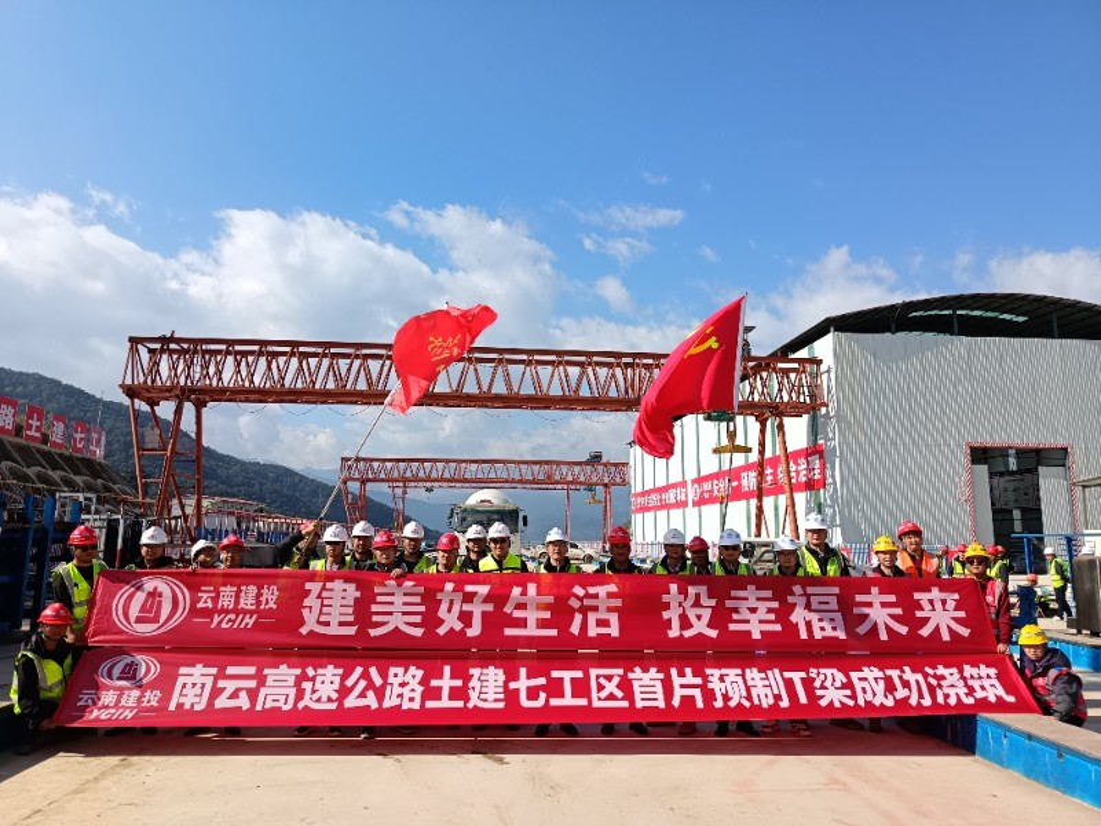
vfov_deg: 56.8
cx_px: 550
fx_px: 763
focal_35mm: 24
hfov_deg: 71.6
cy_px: 413
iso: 155
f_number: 1.75
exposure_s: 1/900
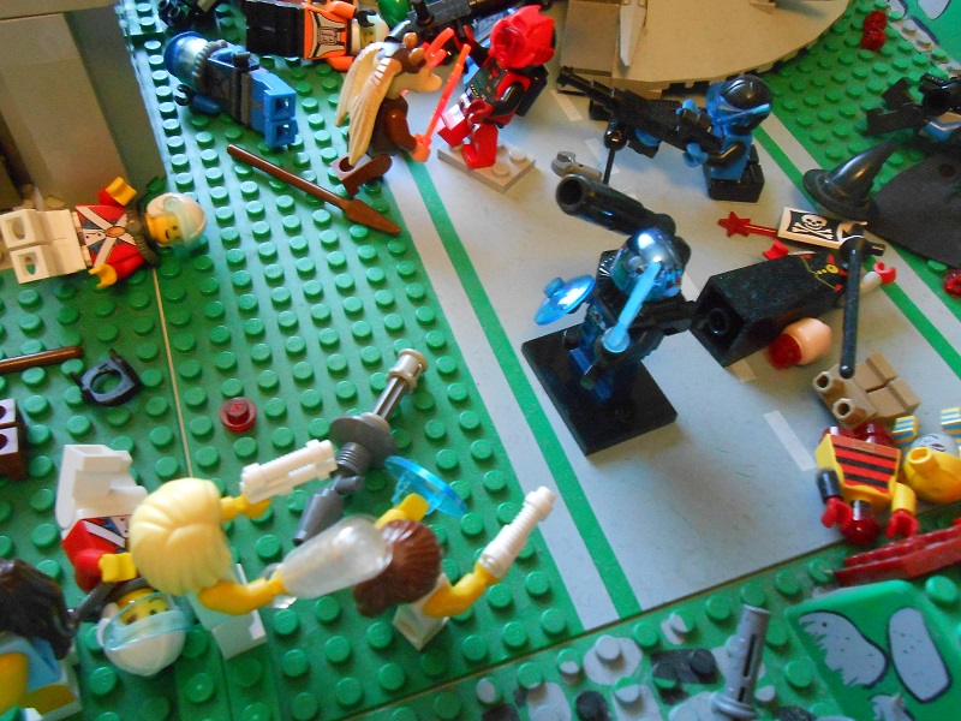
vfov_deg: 46.8
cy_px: 360
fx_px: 833
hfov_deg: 60.0
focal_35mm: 30
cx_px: 480
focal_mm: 5.3
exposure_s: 1/8
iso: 800
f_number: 3.8
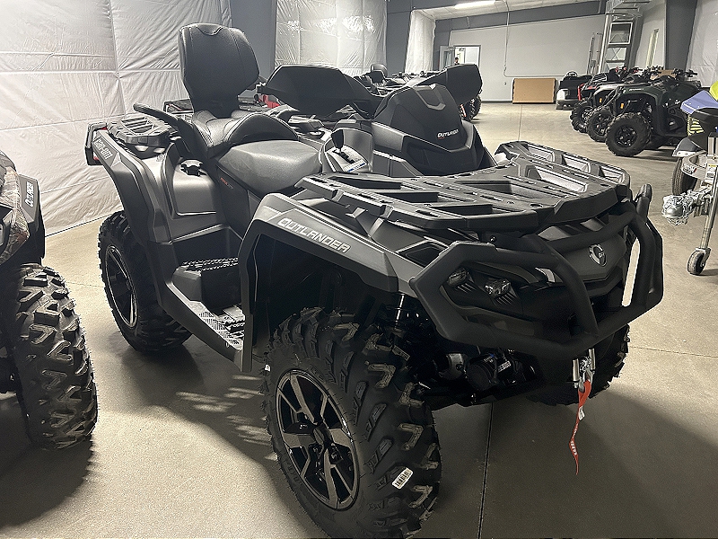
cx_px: 359
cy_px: 270
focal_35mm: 26
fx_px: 539
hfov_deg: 67.3
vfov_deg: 53.1
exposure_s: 1/40
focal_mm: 5.7
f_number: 1.5
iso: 640
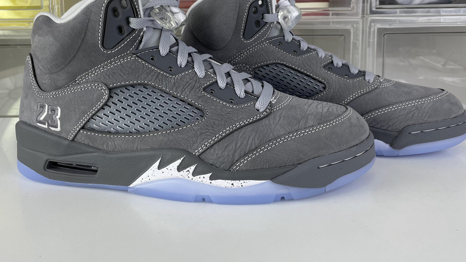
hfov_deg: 58.0
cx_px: 221
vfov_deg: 34.1
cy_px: 72
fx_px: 420
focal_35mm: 34
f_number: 1.6
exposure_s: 1/156
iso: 32
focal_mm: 4.2
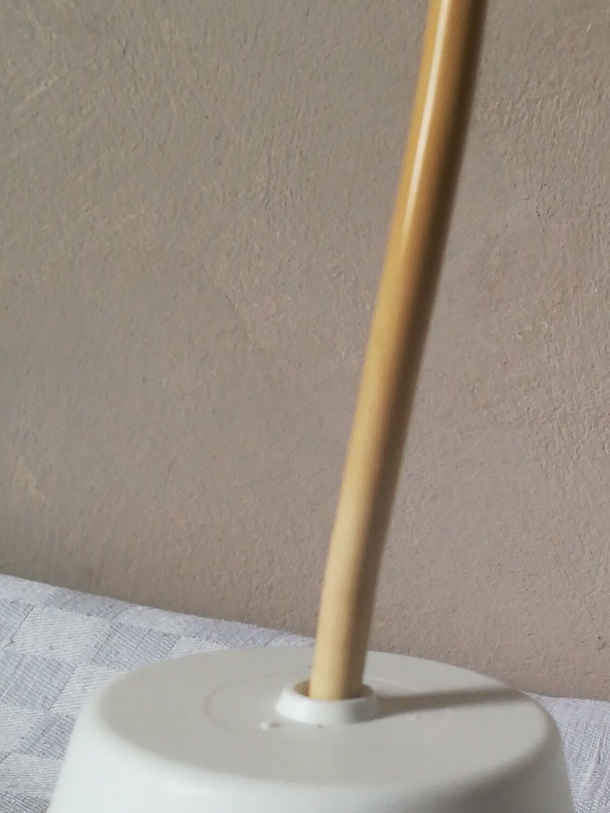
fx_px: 1597
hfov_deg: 20.8
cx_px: 640
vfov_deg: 28.3
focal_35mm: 68
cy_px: 561
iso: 125
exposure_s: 1/33.3
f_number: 2.2
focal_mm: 3.83
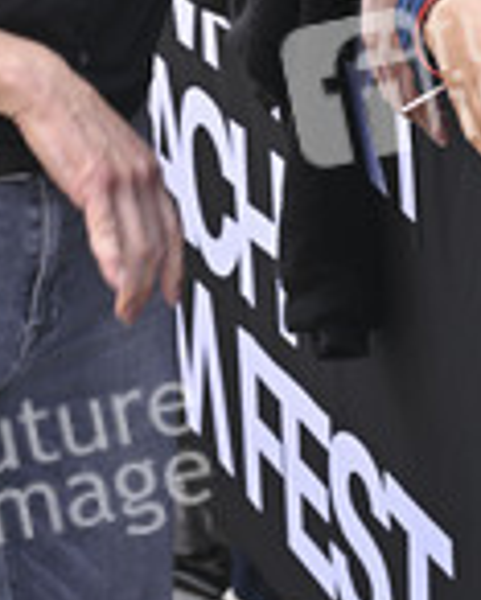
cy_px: -136
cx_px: 119
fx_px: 2649
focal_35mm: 149
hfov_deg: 10.4
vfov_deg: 12.6
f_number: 7.1
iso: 800
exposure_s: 1/320
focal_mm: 58
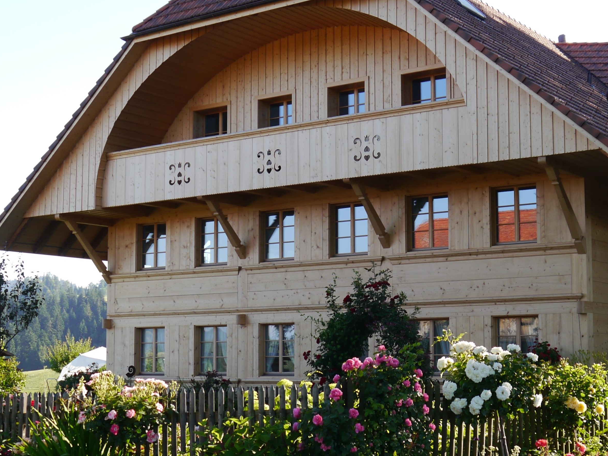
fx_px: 1019
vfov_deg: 25.2
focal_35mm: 58
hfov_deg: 33.1
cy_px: 248
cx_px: 377
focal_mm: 17
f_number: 5
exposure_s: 1/200
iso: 160
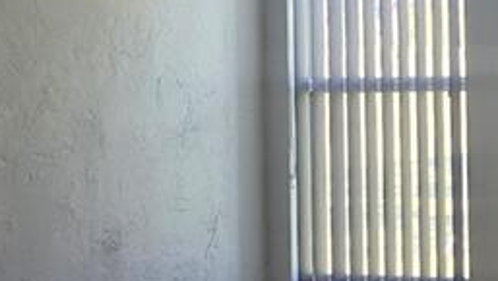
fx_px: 1546
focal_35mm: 117
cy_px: -2
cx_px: 707
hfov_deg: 16.9
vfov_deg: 10.3
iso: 200
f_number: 1.8
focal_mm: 5.4
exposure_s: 1/120
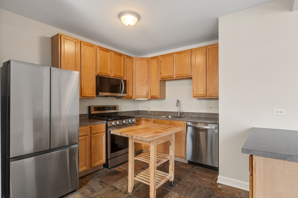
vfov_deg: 64.5
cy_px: 99
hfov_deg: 86.9
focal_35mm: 19
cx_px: 149
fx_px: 157
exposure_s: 1/15
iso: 400
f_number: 8
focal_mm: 19
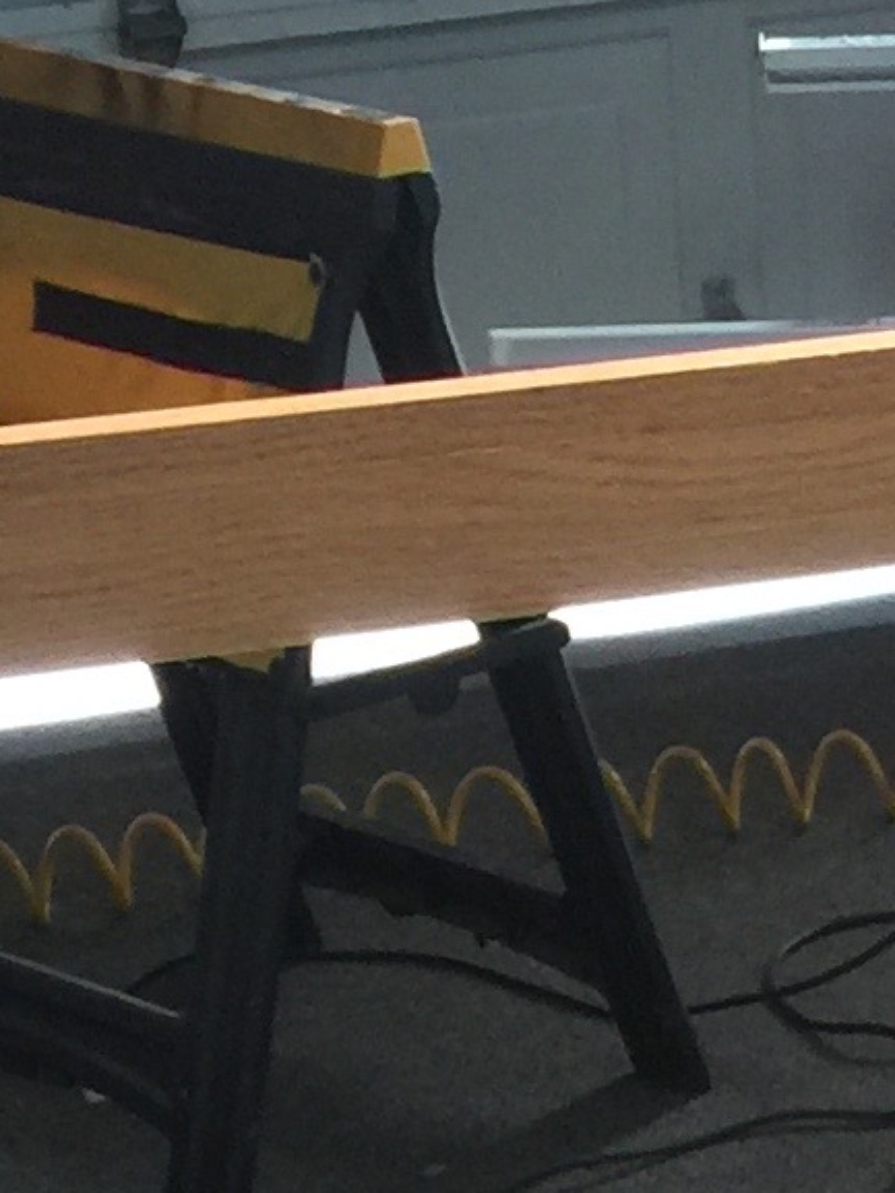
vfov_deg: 10.9
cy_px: 2434
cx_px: 1151
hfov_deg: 8.9
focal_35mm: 164
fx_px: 5652
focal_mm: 4.15
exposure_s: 1/15
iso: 32
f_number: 2.2
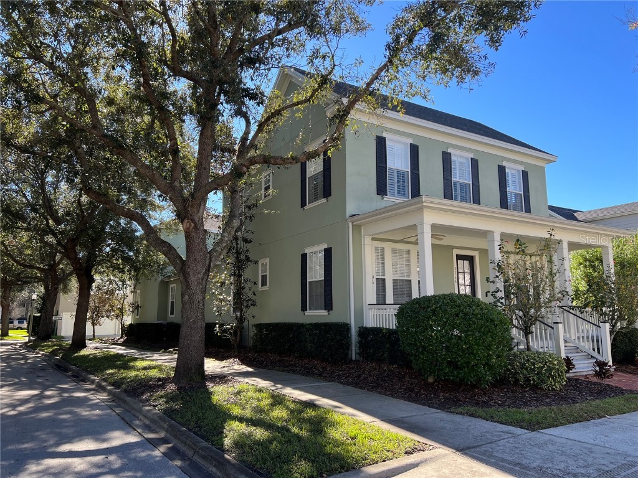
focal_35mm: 26
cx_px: 319
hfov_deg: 67.3
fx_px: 479
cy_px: 239
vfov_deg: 53.1
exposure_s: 1/859
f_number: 1.5
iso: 50
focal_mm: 5.7
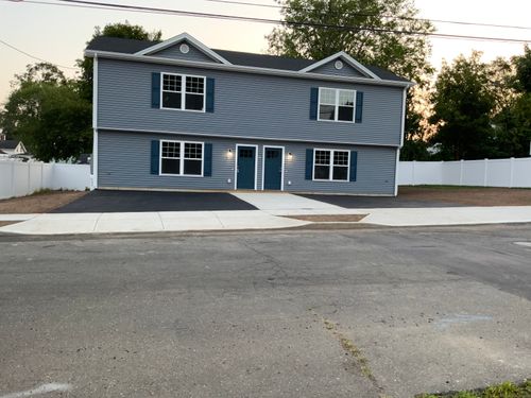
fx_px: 445
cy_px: 199
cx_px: 266
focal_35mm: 29
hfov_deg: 61.7
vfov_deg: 48.2
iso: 64
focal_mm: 3
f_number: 1.8
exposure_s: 1/68
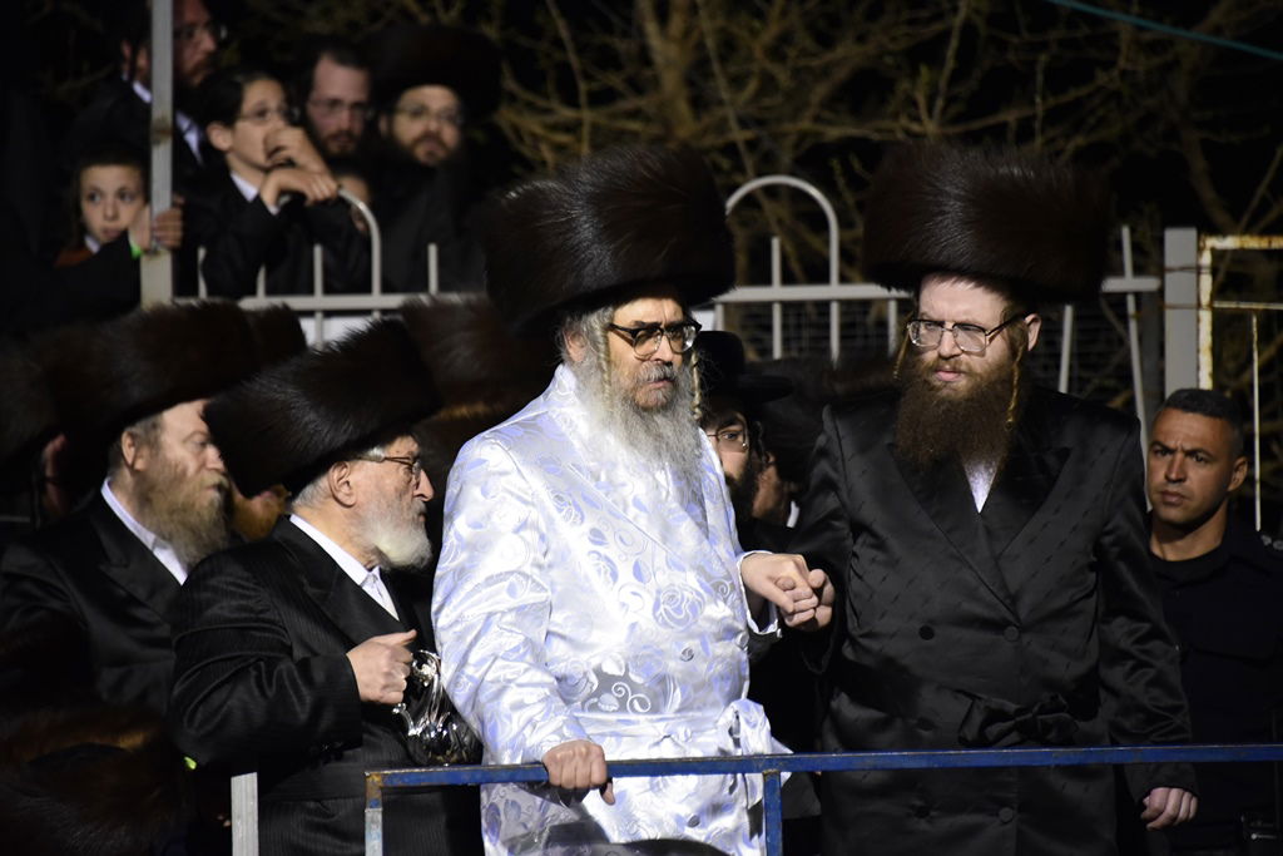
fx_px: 8910
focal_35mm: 250
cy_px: 428
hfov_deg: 8.2
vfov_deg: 5.5
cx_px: 642
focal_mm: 250
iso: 4000
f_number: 5.6
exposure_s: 1/100
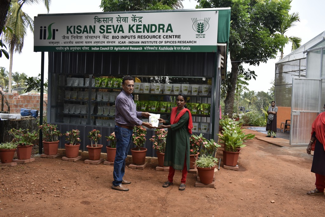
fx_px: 271
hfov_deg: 61.9
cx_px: 162
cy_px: 108
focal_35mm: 30
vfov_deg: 43.6
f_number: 5.6
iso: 100
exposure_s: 1/125
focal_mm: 20
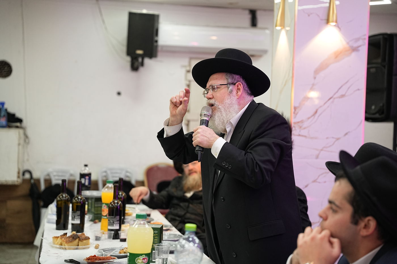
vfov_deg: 19.5
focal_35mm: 70
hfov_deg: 28.8
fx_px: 772
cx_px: 198
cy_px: 132
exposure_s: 1/320
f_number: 2.8
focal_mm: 70
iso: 2000
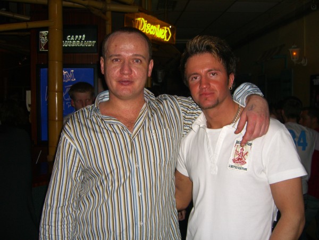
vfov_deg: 37.7
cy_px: 120
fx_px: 350
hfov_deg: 49.0
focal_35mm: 38
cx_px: 160
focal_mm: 7.9
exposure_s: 1/60
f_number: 2.8
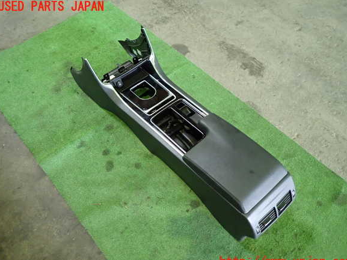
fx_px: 261
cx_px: 175
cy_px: 135
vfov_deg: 53.1
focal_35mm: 26
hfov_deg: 67.3
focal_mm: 4.5
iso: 800
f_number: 2
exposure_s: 1/30
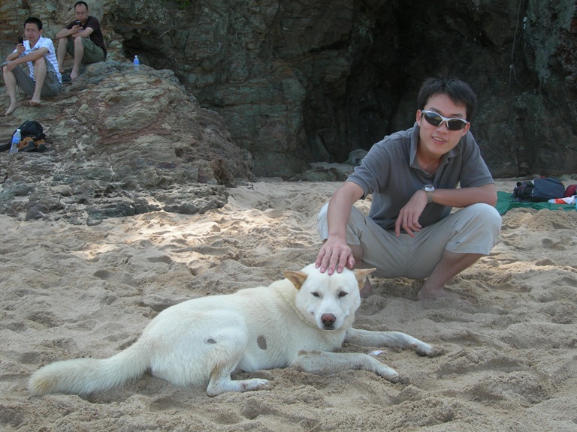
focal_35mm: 38
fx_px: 633
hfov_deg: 49.0
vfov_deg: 37.7
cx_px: 288
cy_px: 216
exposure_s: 1/153
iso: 50
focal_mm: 7.8
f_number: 4.8
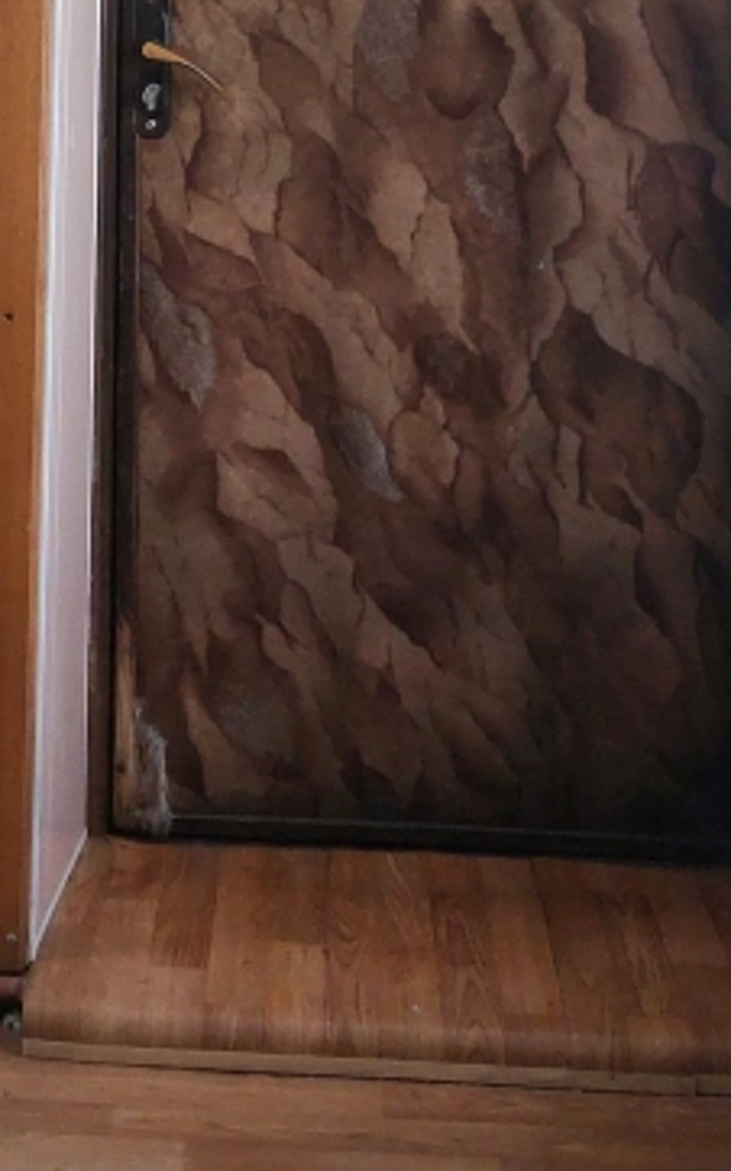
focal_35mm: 76
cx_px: 158
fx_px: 2424
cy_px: -55
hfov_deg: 17.0
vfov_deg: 25.5
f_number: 1.8
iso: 320
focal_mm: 5.23
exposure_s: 1/50
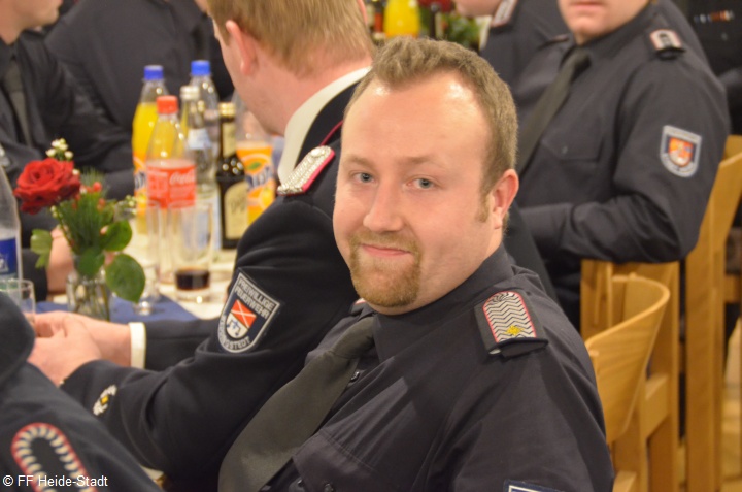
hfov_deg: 18.2
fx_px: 2314
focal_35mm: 112
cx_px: 371
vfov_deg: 12.1
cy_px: 246
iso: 3200
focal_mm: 75
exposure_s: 1/10
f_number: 5.6
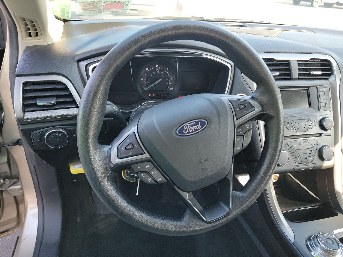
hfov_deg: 71.6
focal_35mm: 24
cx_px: 172
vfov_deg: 56.8
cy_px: 128
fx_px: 238
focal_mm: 6.7
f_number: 1.8
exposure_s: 1/59
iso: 94
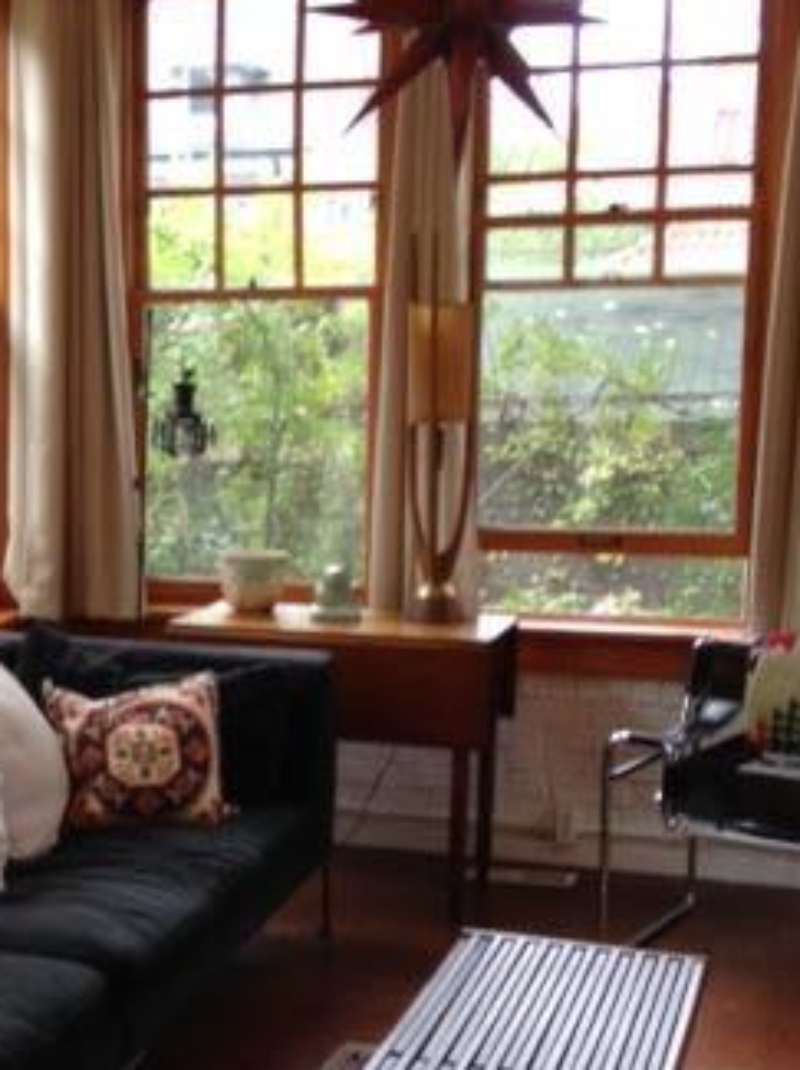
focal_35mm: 69
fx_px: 2130
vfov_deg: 28.1
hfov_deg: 20.7
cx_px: 30
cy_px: 655
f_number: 2.4
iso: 50
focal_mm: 4.28
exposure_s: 1/30
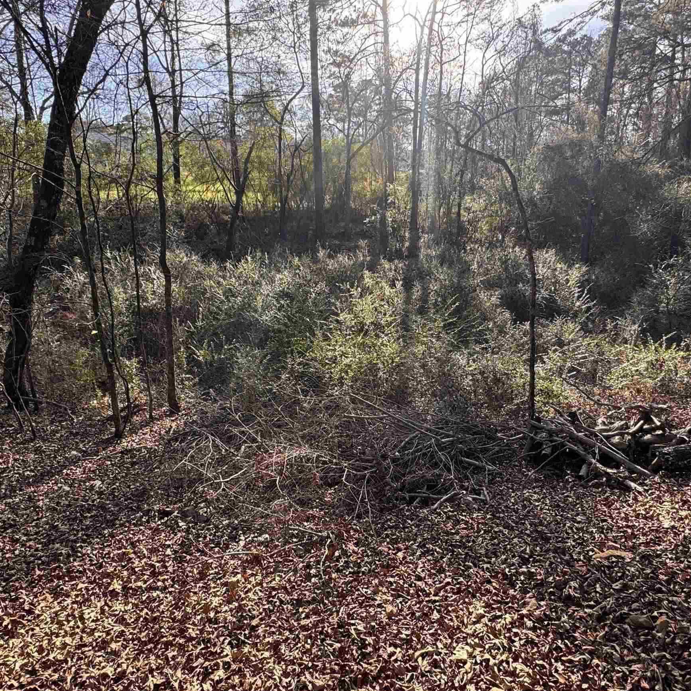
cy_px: 312
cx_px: 345
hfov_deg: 69.6
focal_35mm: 22
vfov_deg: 69.5
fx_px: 497
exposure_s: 1/289
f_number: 2.2
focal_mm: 2.22
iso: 40
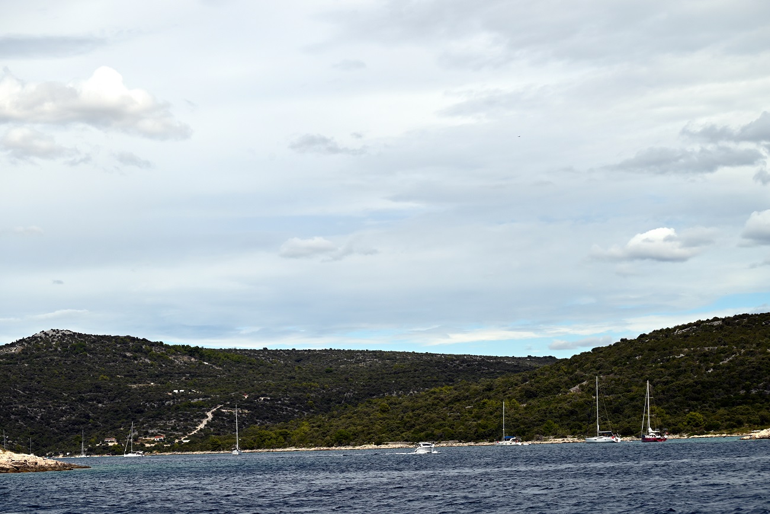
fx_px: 1668
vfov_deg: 17.5
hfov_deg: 26.0
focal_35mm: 78
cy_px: 257
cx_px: 385
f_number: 8
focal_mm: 78
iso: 100
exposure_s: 1/800
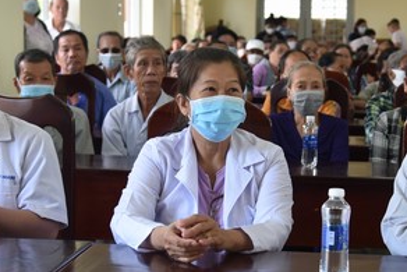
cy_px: 112
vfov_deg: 15.4
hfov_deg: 22.8
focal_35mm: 89
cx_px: 266
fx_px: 1007
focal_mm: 40
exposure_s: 1/60
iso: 400
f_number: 4
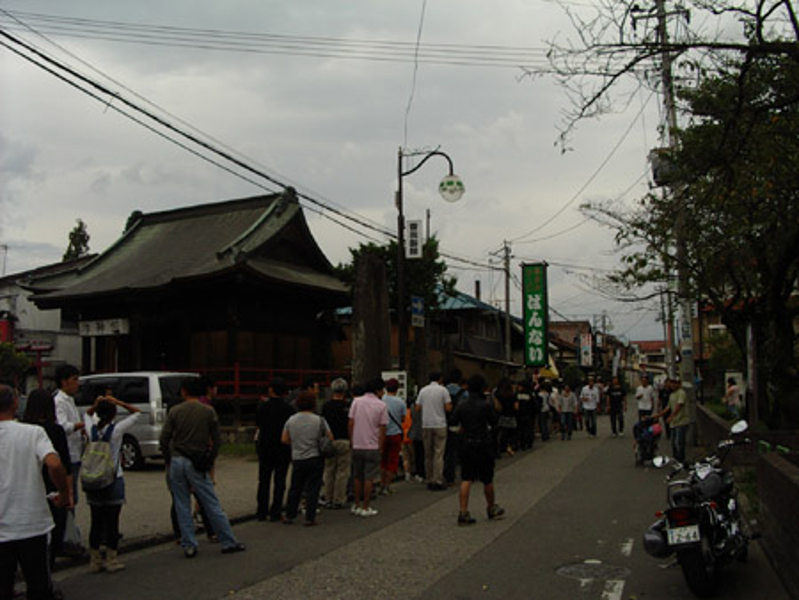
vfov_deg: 37.8
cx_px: 400
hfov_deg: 49.0
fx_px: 878
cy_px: 300
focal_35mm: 38
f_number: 4.8
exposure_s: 1/400
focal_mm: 5.8
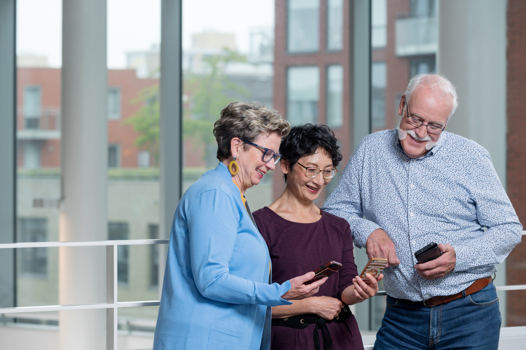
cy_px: 175
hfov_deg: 15.2
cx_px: 263
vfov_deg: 10.1
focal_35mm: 135
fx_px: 1971
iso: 200
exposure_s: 1/100
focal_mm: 135
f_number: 6.3
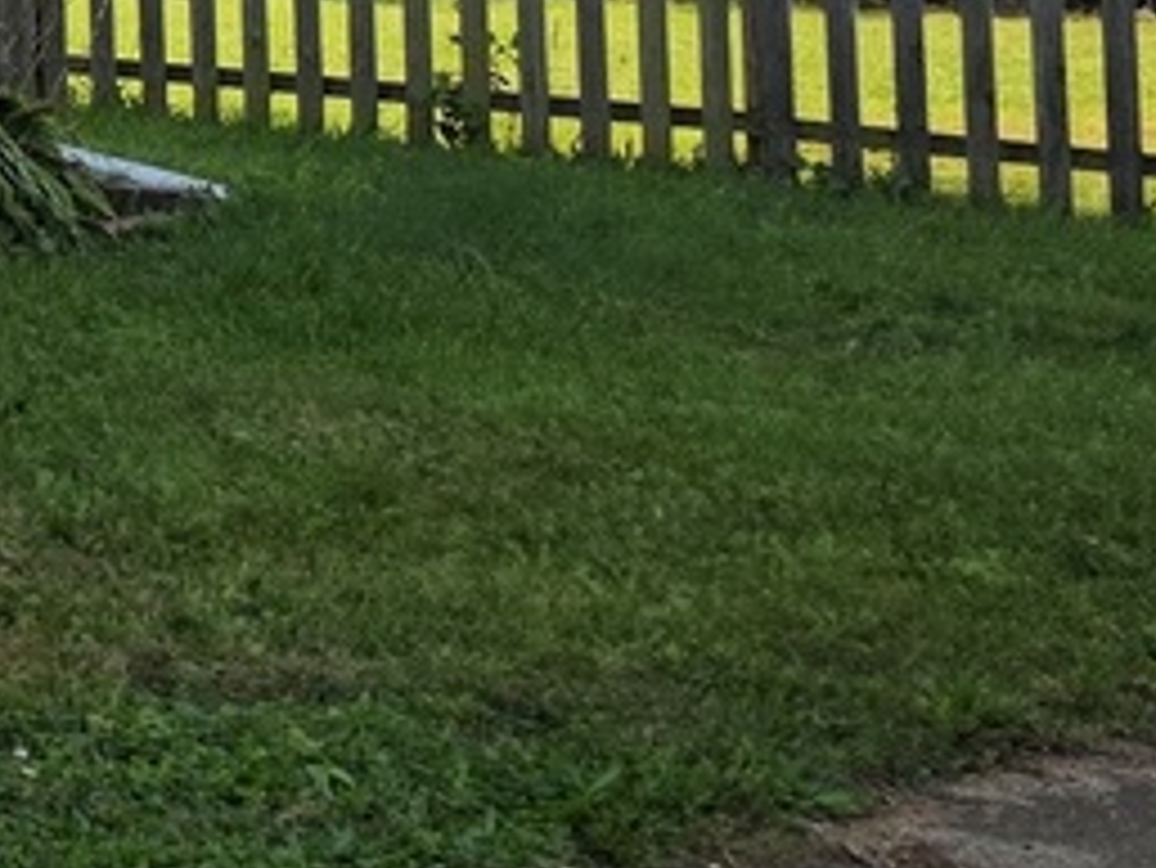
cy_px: -639
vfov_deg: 10.8
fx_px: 4310
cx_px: -1277
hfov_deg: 12.9
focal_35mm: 129
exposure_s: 1/4889
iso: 80
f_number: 1.7
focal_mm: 6.3
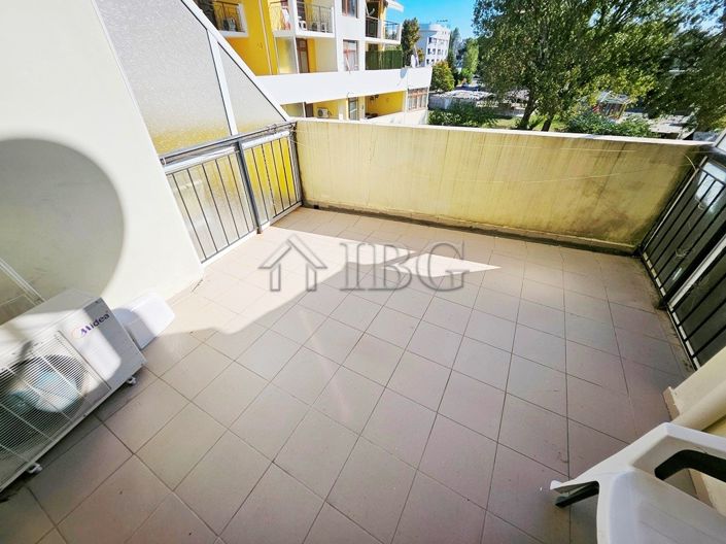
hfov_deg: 106.2
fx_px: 273
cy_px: 272
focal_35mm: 13
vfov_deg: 89.9
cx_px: 363
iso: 32
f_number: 2.2
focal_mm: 1.7
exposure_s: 1/1461
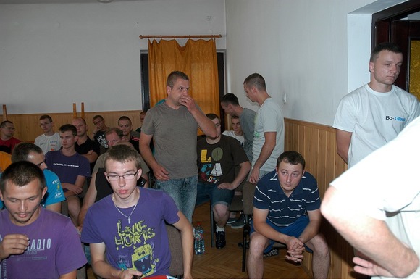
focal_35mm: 33
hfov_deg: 57.3
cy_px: 140
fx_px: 384
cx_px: 210
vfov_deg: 39.9
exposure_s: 1/60
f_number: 3.8
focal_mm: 22
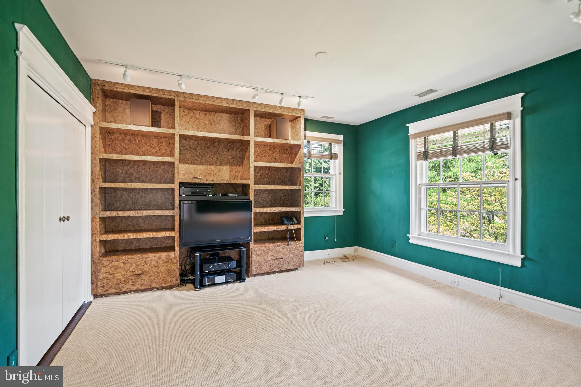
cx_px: 290
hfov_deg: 96.7
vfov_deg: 73.8
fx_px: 258
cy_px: 194
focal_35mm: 16
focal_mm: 16
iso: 800
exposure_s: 1/8
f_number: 4
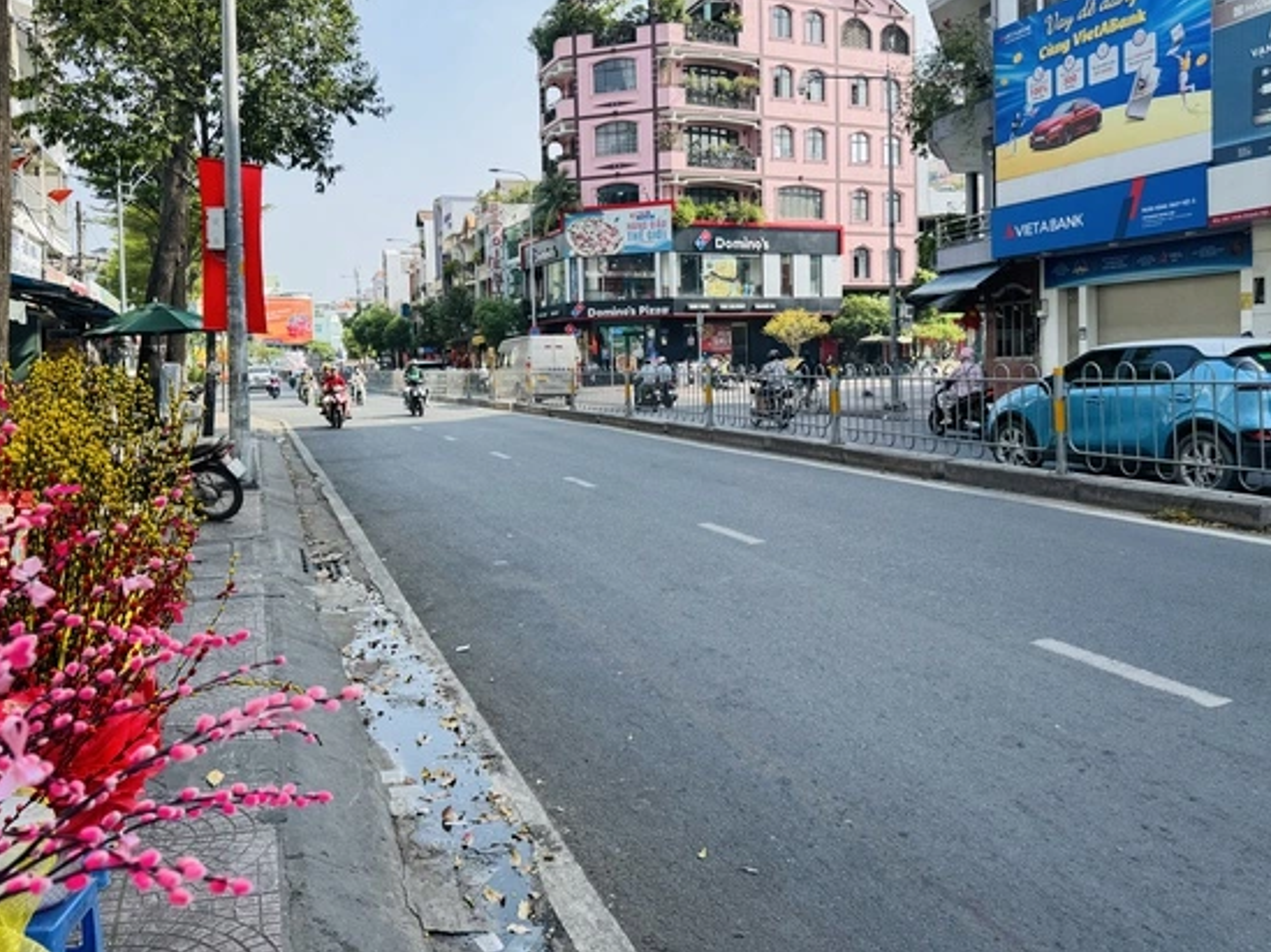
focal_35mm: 28
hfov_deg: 63.4
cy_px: 398
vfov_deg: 49.5
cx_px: 586
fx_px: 1027
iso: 80
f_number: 1.78
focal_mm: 6.76
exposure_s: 1/1193
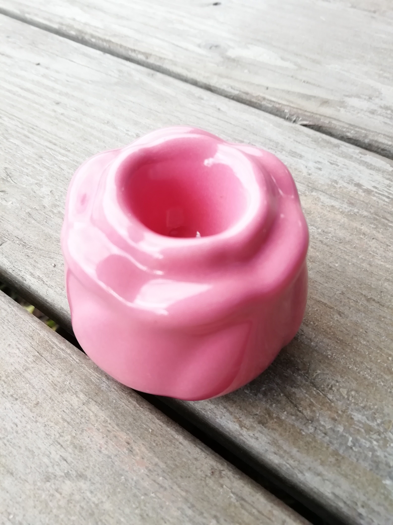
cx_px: 196
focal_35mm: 26
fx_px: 394
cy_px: 262
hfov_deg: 53.1
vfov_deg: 67.3
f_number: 2.2
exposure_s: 1/50
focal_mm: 3.21
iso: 64
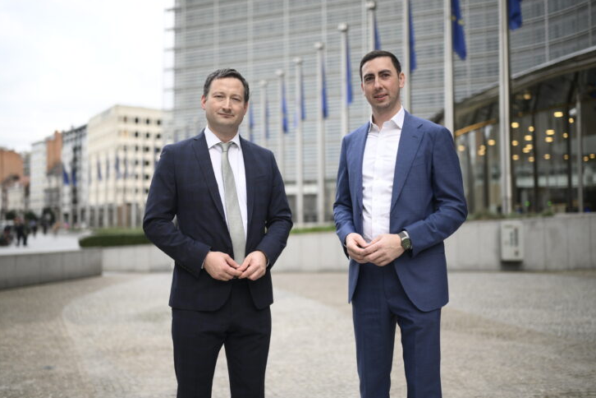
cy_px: 193
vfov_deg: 35.9
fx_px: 613
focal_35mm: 37
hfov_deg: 51.9
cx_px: 299
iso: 160
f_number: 1.2
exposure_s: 1/800
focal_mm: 35
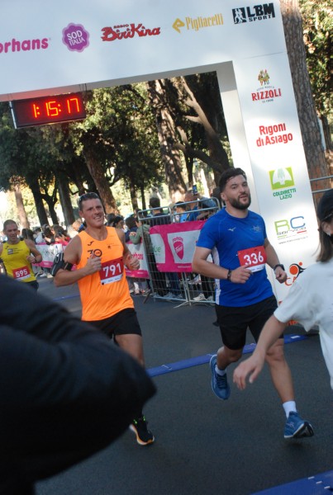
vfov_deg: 37.8
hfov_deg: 25.9
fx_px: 725
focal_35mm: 52
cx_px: 166
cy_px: 248
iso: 1000
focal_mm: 35
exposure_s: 1/500
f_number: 4.5
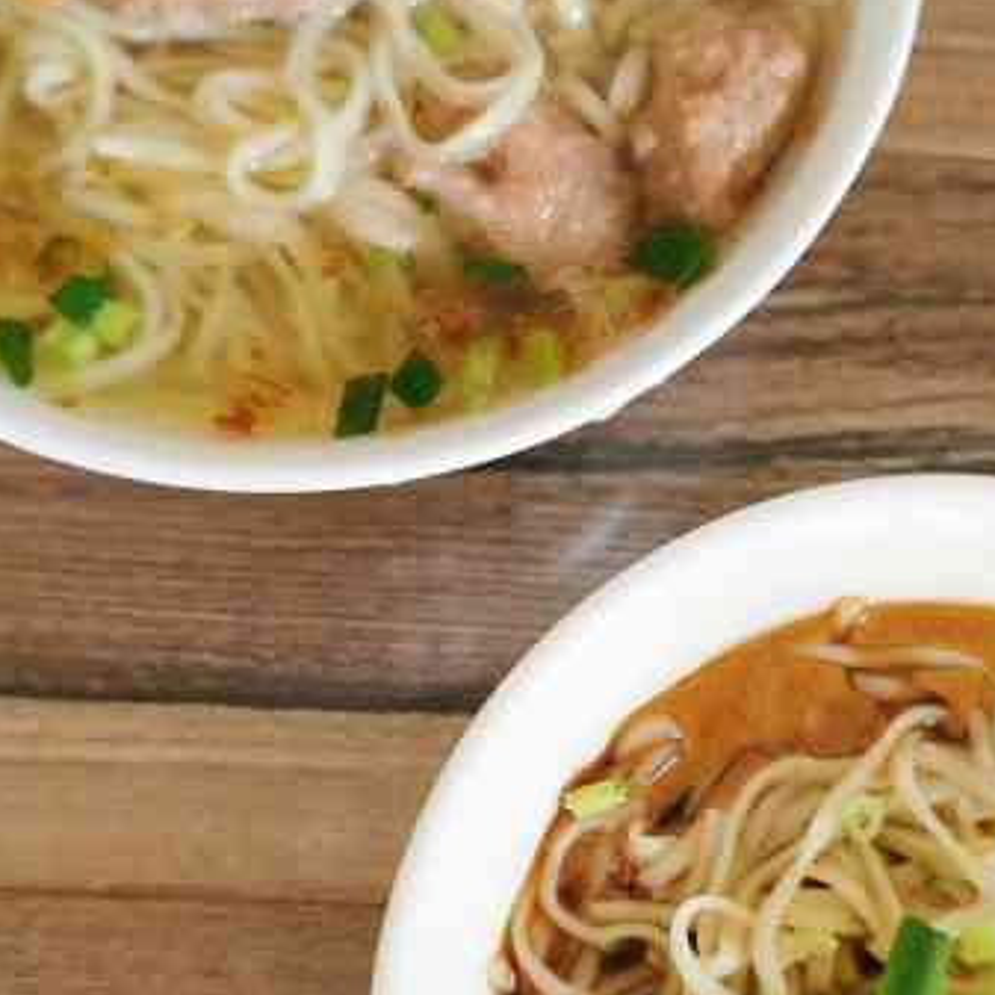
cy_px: 557
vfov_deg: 26.1
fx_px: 2146
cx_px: 647
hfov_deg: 26.0
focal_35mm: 66
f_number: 1.6
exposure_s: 1/50
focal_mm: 5.56
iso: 160
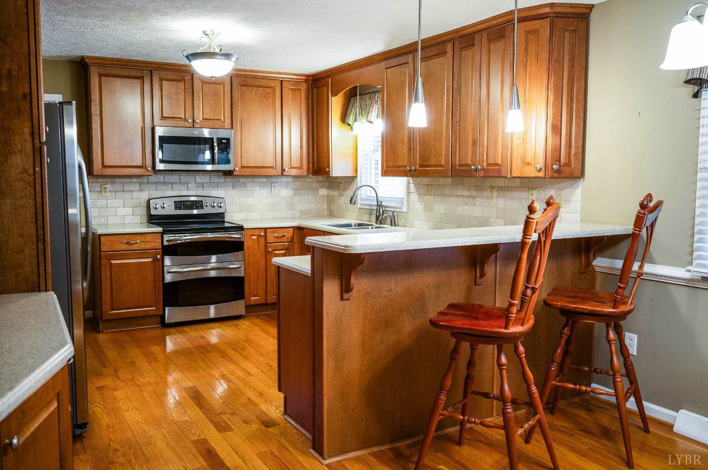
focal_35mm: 30
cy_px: 235
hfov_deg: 62.0
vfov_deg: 43.5
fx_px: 589
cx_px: 354
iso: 200
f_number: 4
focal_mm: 30
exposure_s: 1/13
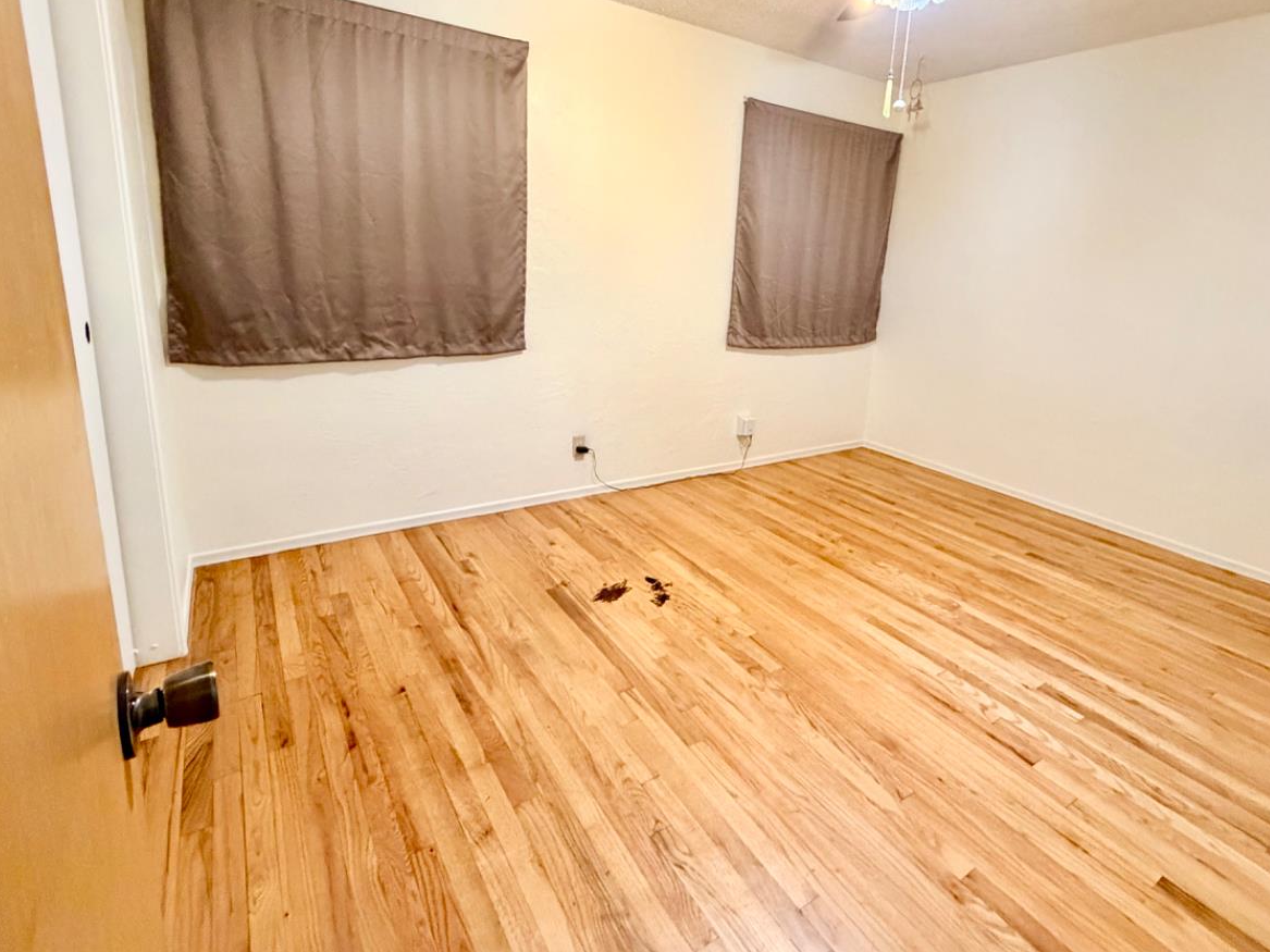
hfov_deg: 87.6
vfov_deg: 71.1
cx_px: 688
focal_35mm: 18
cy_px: 399
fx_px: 660
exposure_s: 1/60
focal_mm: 2.22
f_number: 2.2
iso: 640
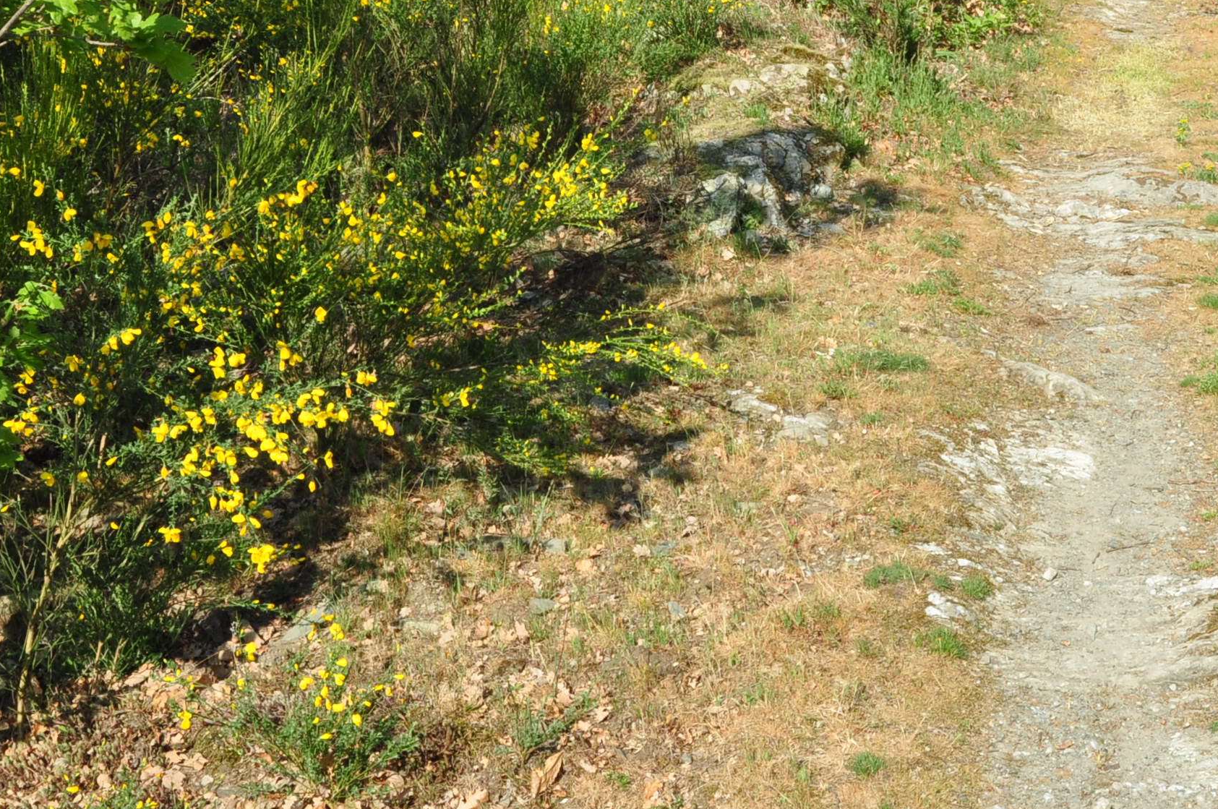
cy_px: 82
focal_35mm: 63
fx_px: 2129
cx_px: 929
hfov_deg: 31.3
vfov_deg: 21.1
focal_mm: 22
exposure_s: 1/160
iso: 400
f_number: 14
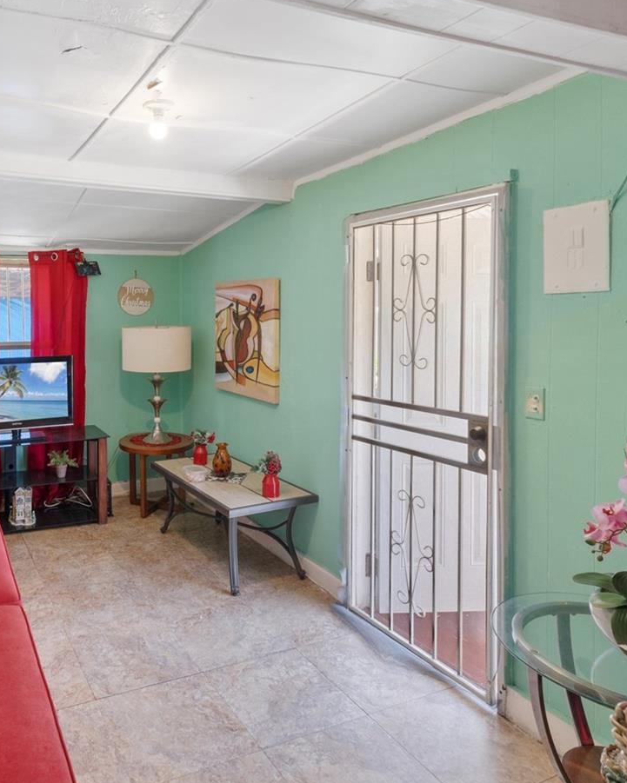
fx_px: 580
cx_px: 170
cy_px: 326
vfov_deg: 67.6
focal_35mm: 25
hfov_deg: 54.6
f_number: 8
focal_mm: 10
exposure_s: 1/3
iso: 800
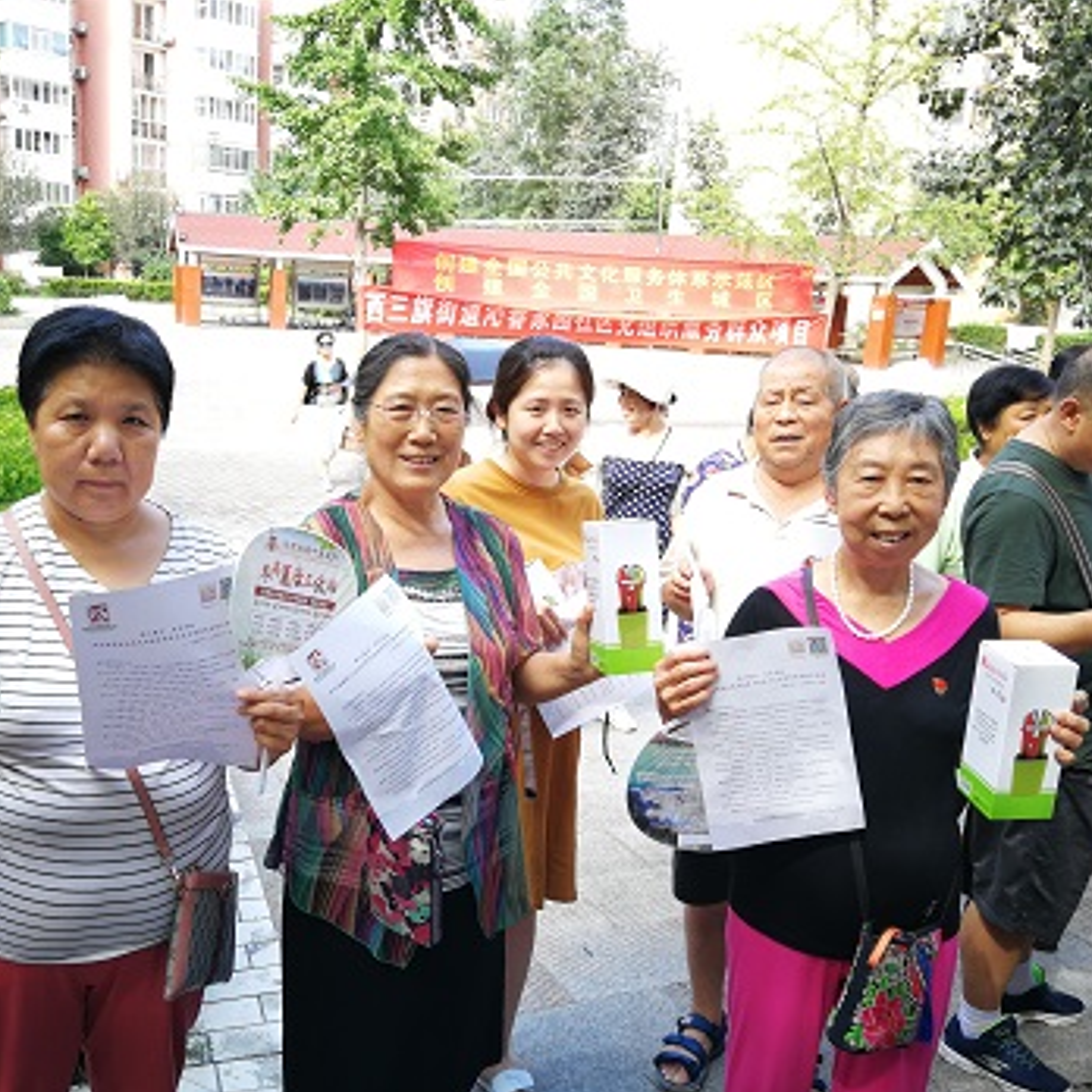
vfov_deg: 51.1
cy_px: 546
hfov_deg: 50.7
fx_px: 1142
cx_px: 427
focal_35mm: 32
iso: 64
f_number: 2.2
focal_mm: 3.95
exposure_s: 1/100
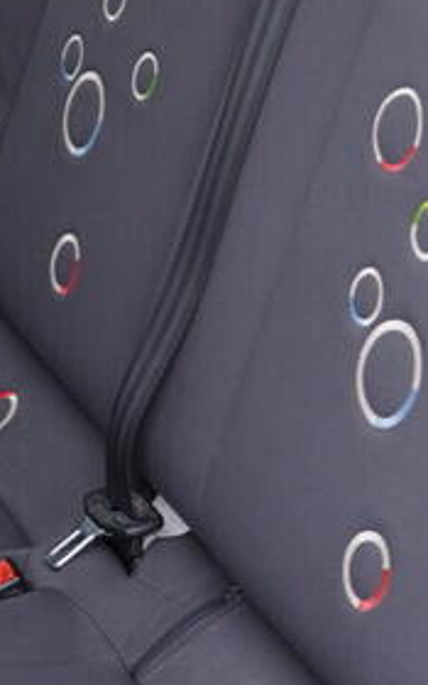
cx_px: 68
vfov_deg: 15.5
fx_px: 2501
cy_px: 177
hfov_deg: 9.7
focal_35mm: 134
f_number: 2.8
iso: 160
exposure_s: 1/40
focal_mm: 24
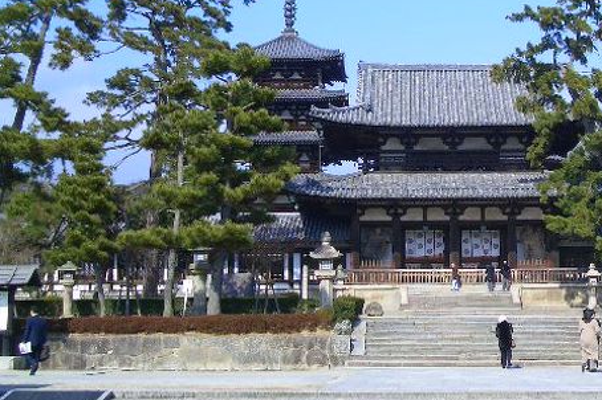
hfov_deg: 27.4
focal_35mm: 73
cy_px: 117
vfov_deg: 18.6
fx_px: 1220
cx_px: 430
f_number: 5
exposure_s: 1/400
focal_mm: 8.2
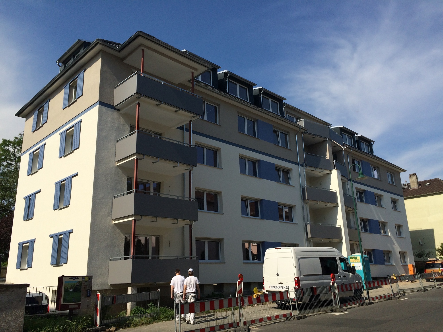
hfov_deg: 61.7
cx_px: 222
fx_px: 371
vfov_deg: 48.2
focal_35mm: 29
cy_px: 166
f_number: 2.2
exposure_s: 1/3425
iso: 32
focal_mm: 4.15
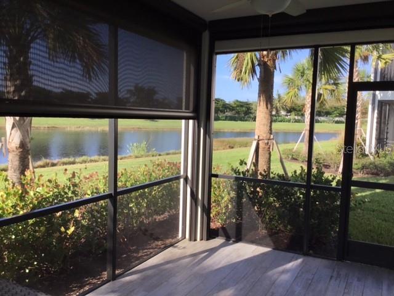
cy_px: 148
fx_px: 353
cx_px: 197
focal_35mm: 31
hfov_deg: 58.4
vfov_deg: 45.4
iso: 25
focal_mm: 3.3
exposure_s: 1/365
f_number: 2.4
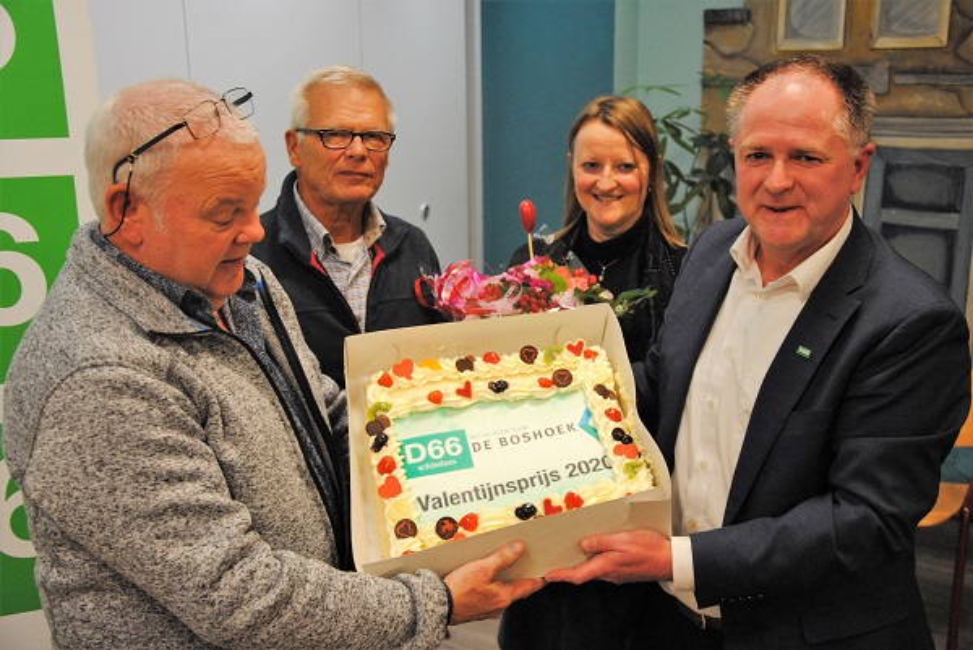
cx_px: 486
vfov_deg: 29.9
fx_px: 1217
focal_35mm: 45
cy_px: 325
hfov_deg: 43.6
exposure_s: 1/30
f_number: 4.2
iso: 720
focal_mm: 30
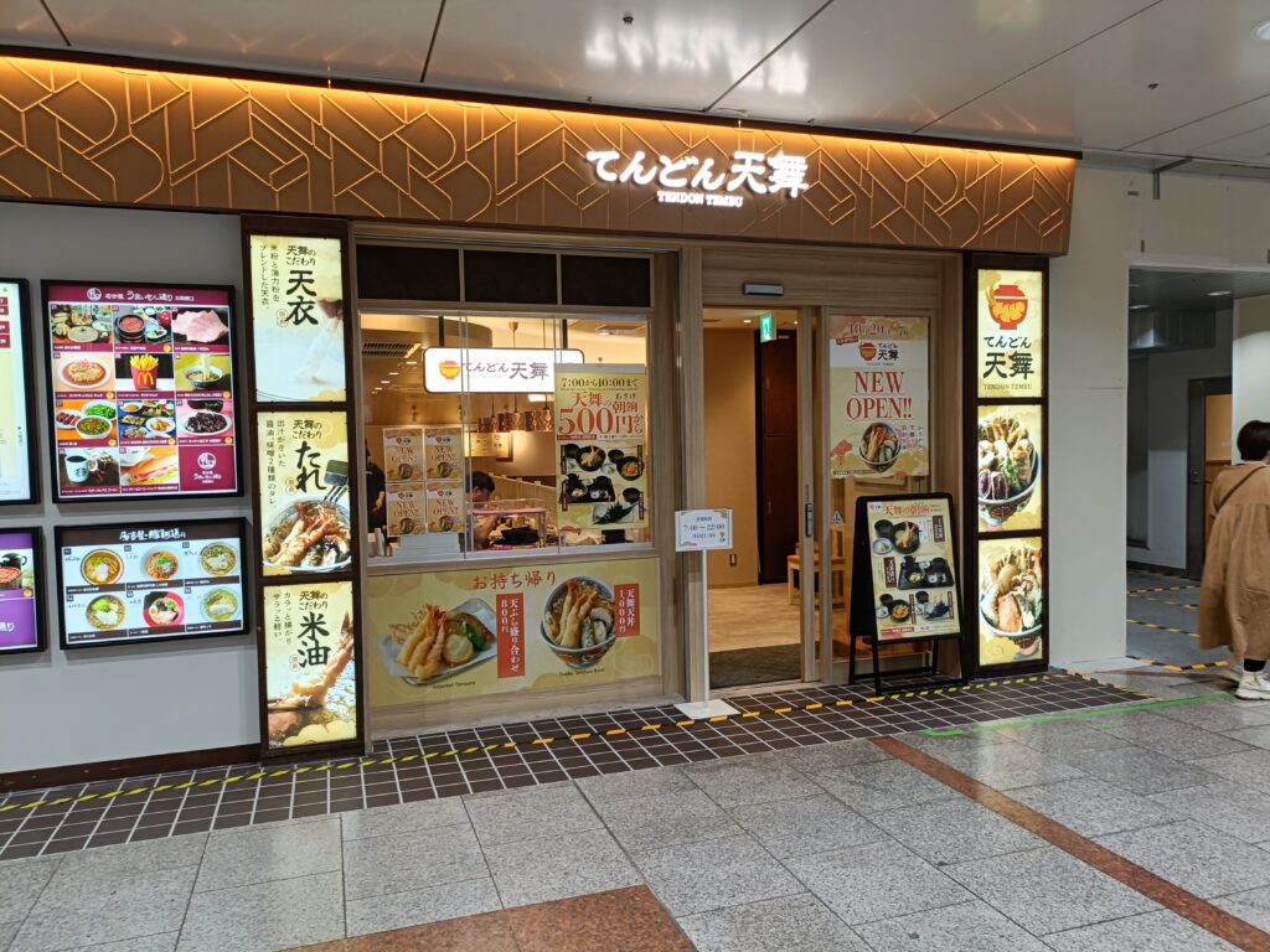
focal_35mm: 25
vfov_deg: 54.9
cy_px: 476
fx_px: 917
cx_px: 635
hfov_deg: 69.4
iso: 160
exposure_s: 1/50
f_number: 1.7
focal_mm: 4.7
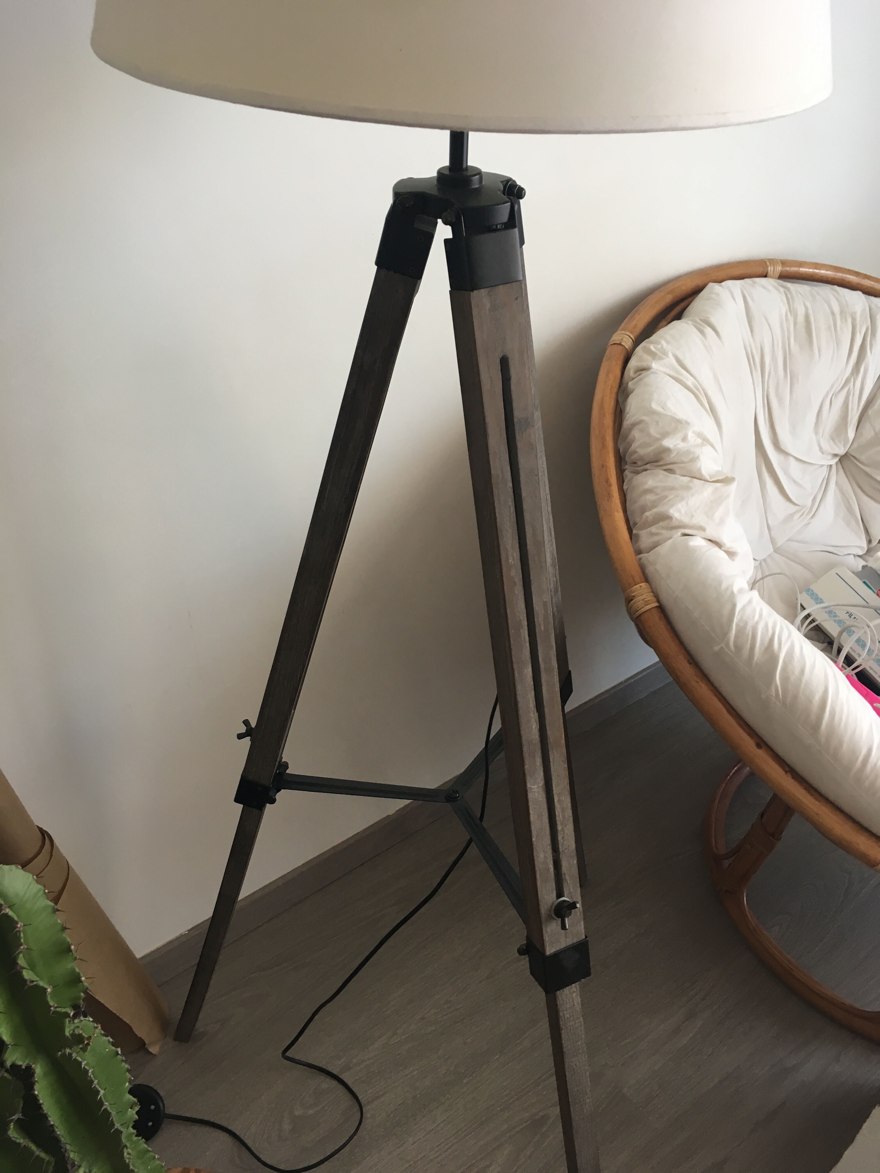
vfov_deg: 61.7
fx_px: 983
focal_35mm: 29
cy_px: 586
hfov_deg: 48.2
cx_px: 440
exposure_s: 1/33
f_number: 2.2
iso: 64
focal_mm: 4.15
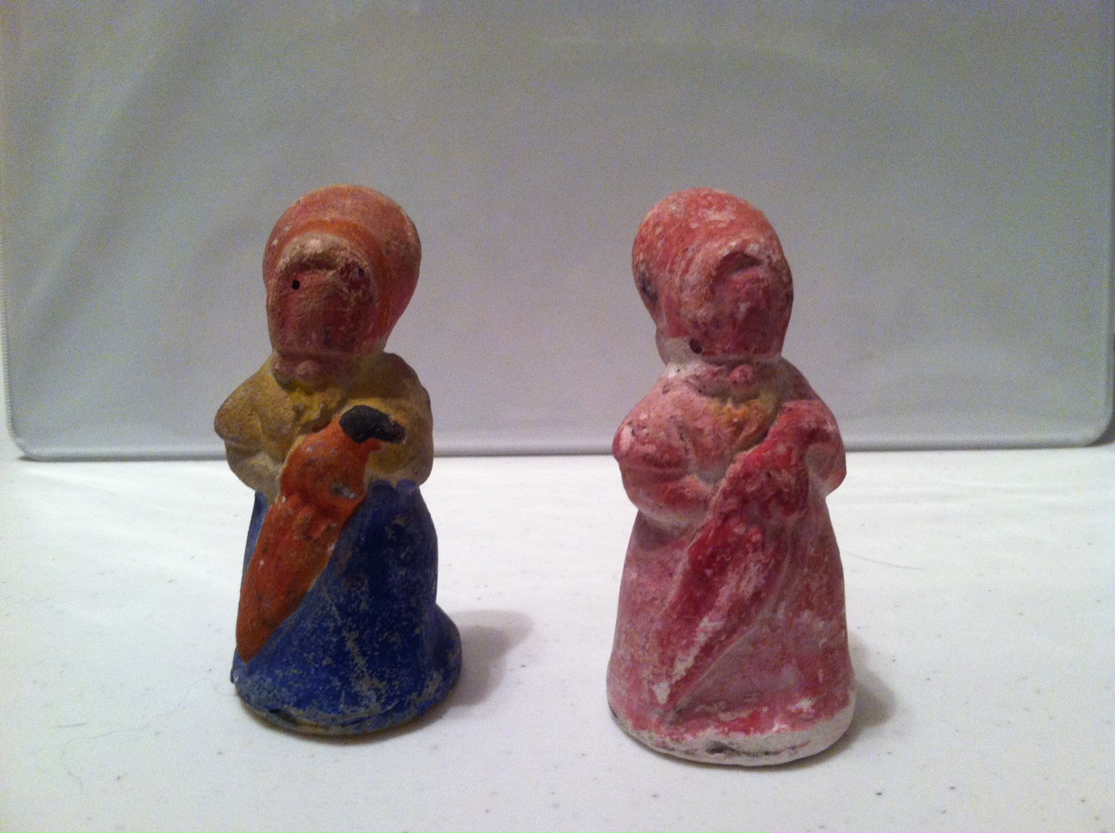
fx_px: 1126
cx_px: 558
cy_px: 416
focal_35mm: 35
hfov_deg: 52.7
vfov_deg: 40.6
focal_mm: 3.85
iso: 250
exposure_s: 1/17
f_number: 2.8
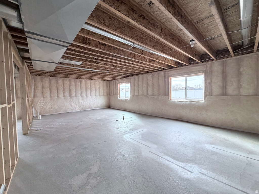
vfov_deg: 85.7
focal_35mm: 14
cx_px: 130
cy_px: 97
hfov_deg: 102.1
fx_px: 105
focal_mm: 2.22
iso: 200
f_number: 2.2
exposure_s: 1/121
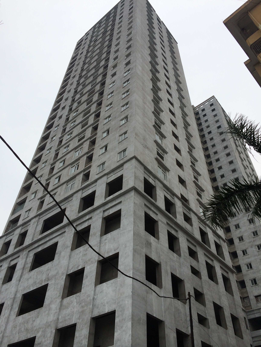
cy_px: 174
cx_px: 130
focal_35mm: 30
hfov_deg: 46.8
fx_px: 302
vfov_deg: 60.0
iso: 32
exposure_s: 1/1414
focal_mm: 4.12
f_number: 2.2
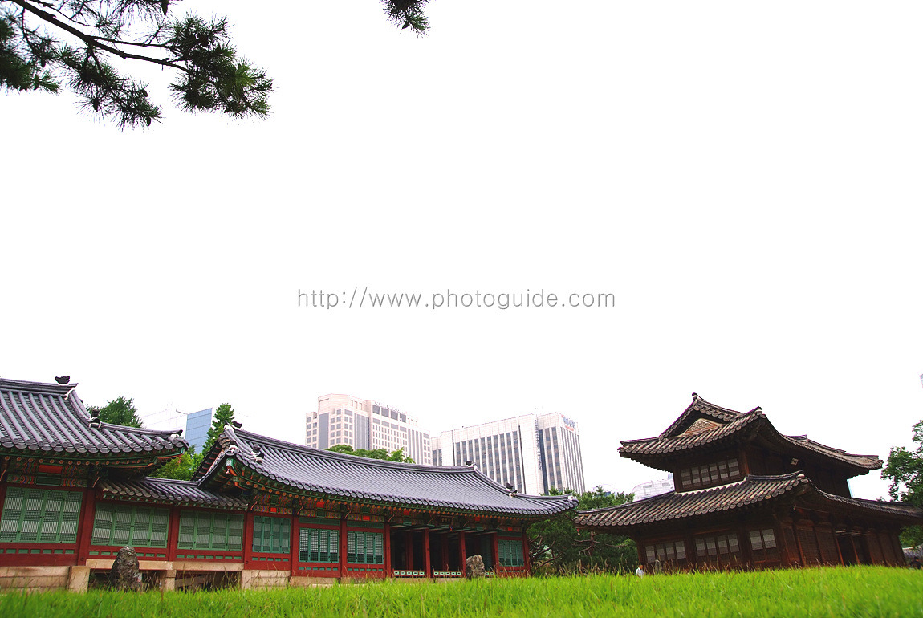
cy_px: 309
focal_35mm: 26
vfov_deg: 49.7
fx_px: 667
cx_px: 462
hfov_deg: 69.3
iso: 160
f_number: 6.3
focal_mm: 17
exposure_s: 1/180
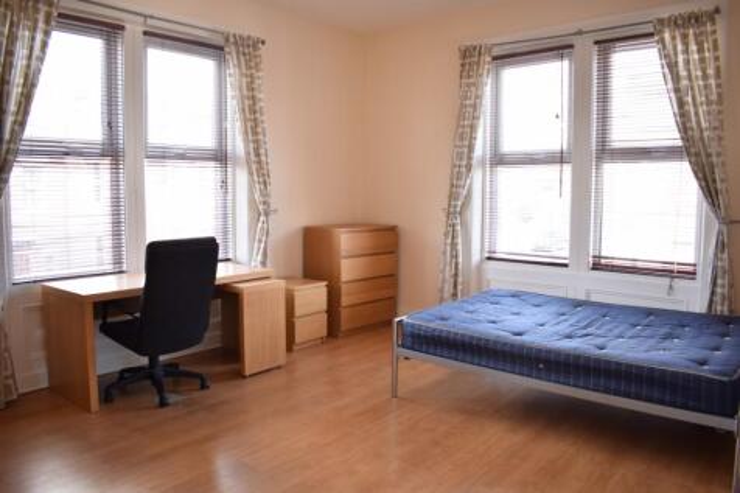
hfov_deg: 67.4
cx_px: 370
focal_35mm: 27
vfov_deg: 47.9
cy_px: 246
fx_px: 555
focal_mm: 18
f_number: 4
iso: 400
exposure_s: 1/60
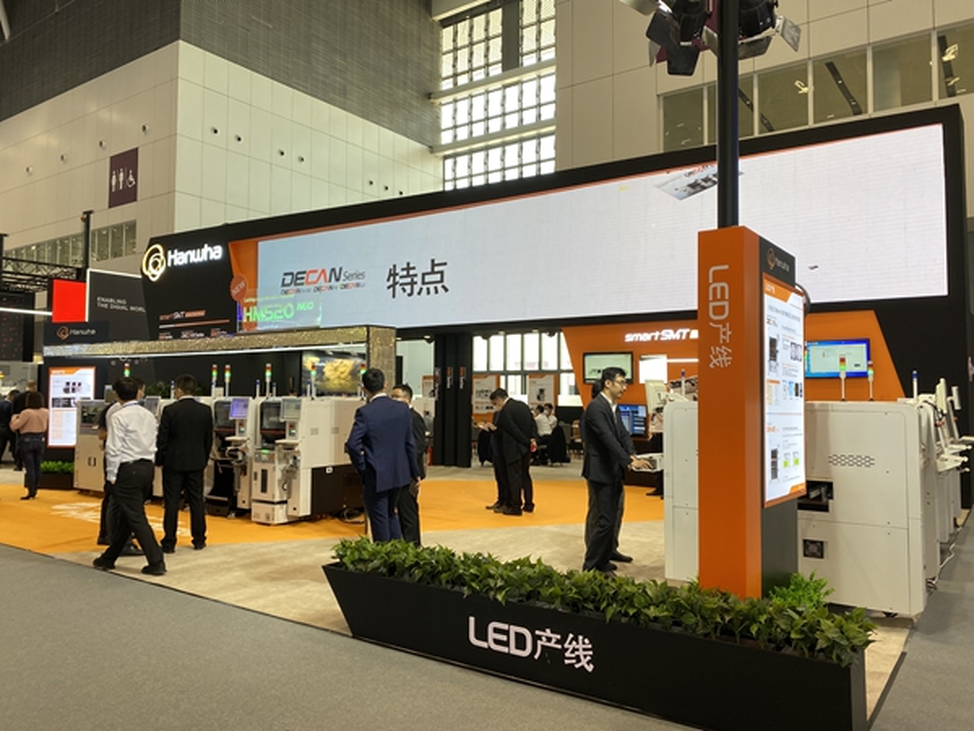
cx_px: 487
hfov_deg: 67.3
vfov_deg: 53.1
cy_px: 366
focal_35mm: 26
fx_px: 732
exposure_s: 1/100
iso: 50
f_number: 1.8
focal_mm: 4.25
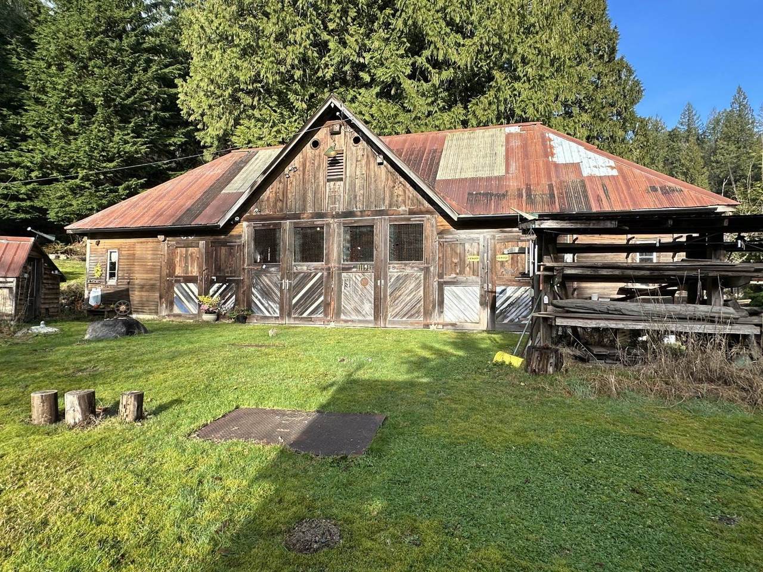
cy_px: 286
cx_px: 382
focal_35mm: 19
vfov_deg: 68.7
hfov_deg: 84.7
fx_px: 419
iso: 40
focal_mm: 2.22
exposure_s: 1/493
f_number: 2.2
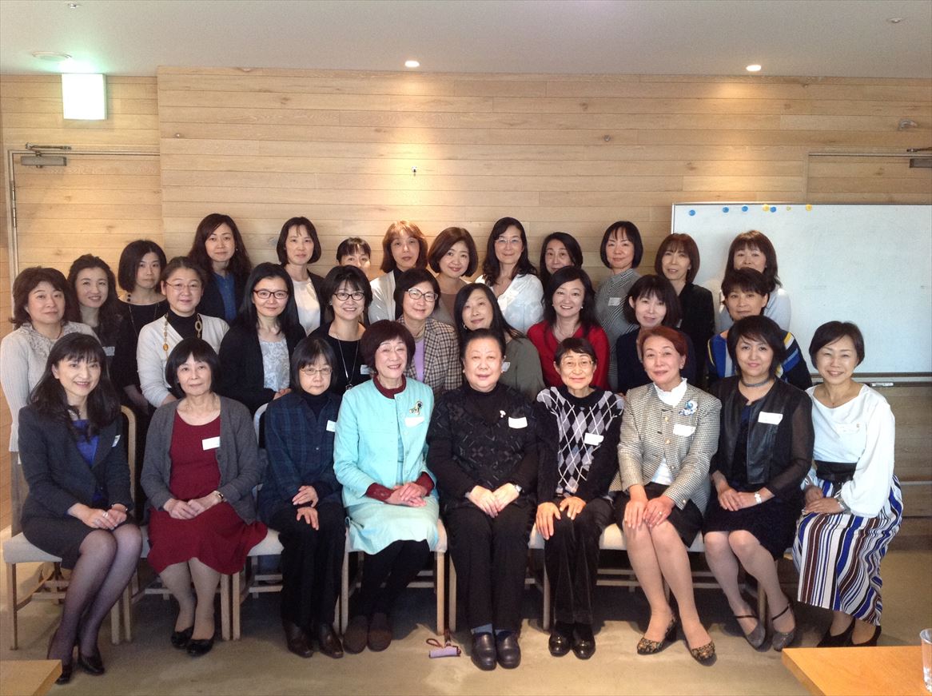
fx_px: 941
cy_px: 348
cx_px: 466
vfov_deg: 40.6
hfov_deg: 52.7
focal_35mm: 35
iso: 200
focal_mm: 4.28
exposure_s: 1/17
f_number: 2.4
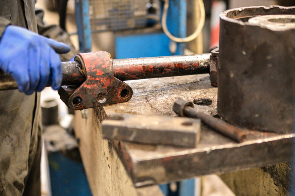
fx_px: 426
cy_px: 99
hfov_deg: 38.2
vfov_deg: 25.9
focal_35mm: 52
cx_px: 150
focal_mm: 50
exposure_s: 1/160
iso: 1400
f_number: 1.8
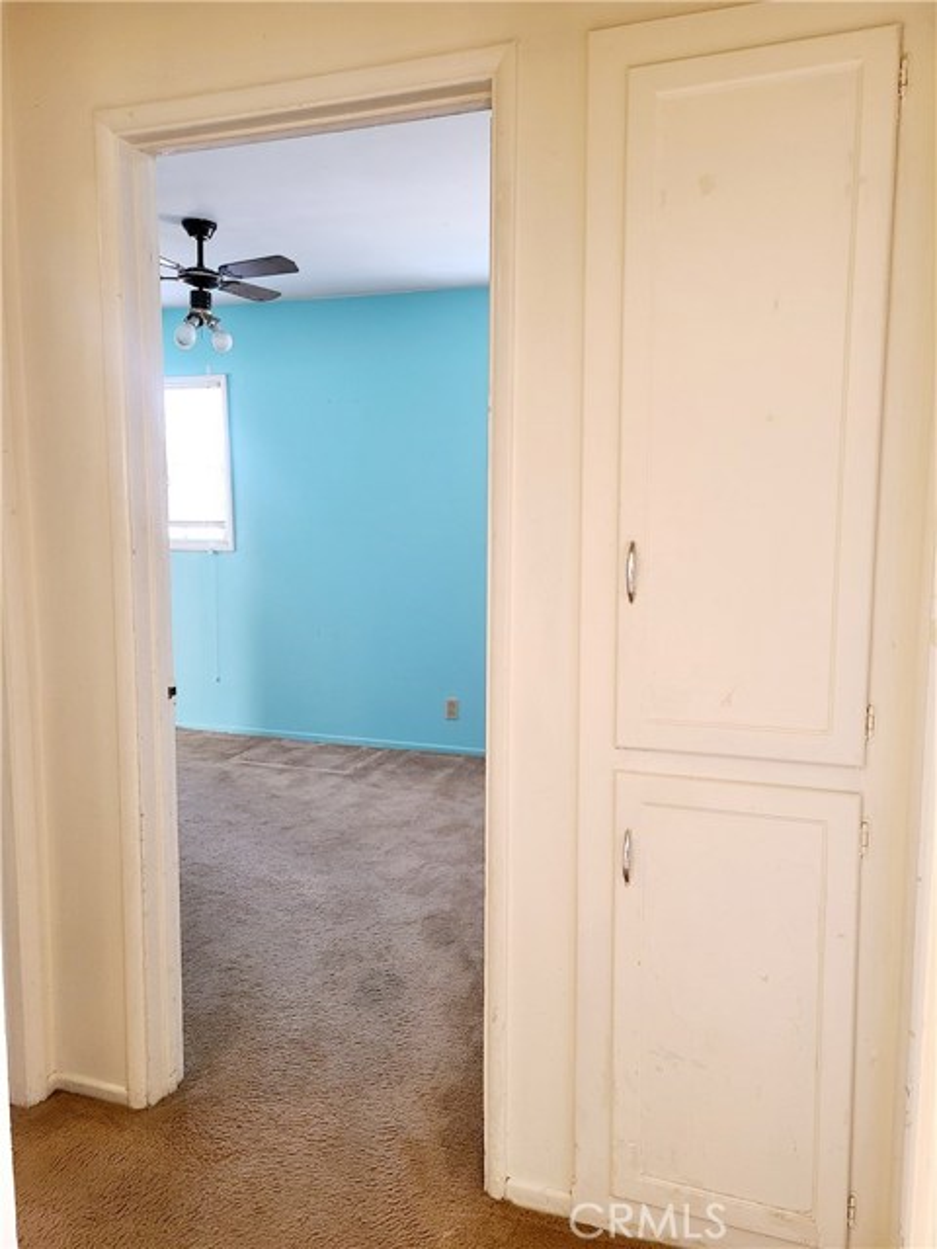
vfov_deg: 67.3
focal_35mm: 26
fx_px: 938
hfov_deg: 53.1
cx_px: 468
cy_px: 624
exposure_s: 1/59
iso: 200
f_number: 1.8
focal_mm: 5.4
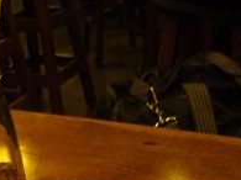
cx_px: 47
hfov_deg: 27.6
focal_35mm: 69
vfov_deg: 20.3
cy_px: 198
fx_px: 480
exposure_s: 1/4
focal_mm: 4.6
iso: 200
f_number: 2.8
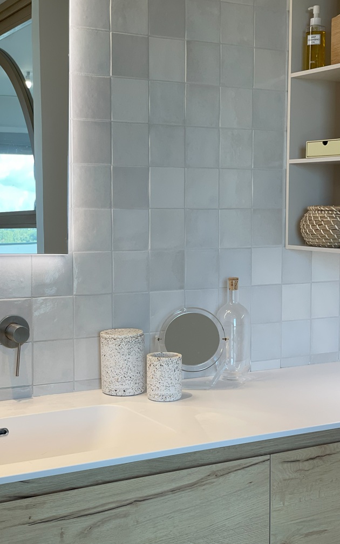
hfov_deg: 23.1
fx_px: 830
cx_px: 147
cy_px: 275
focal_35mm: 56
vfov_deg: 36.3
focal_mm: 6
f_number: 2
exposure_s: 1/100
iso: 40
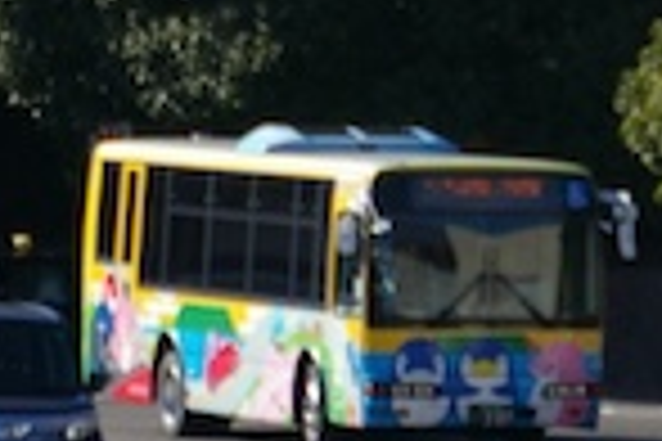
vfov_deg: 2.1
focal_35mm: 644
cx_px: 401
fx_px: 11842
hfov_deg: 3.2
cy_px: 367
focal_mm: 105
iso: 400
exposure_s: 1/1500
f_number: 5.6
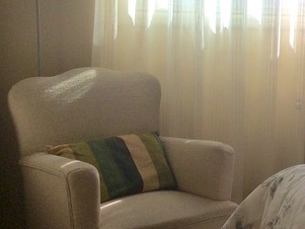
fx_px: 846
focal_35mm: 96
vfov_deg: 15.4
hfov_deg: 17.7
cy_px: 71
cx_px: 495
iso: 32
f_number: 2.2
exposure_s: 1/331
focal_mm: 4.15
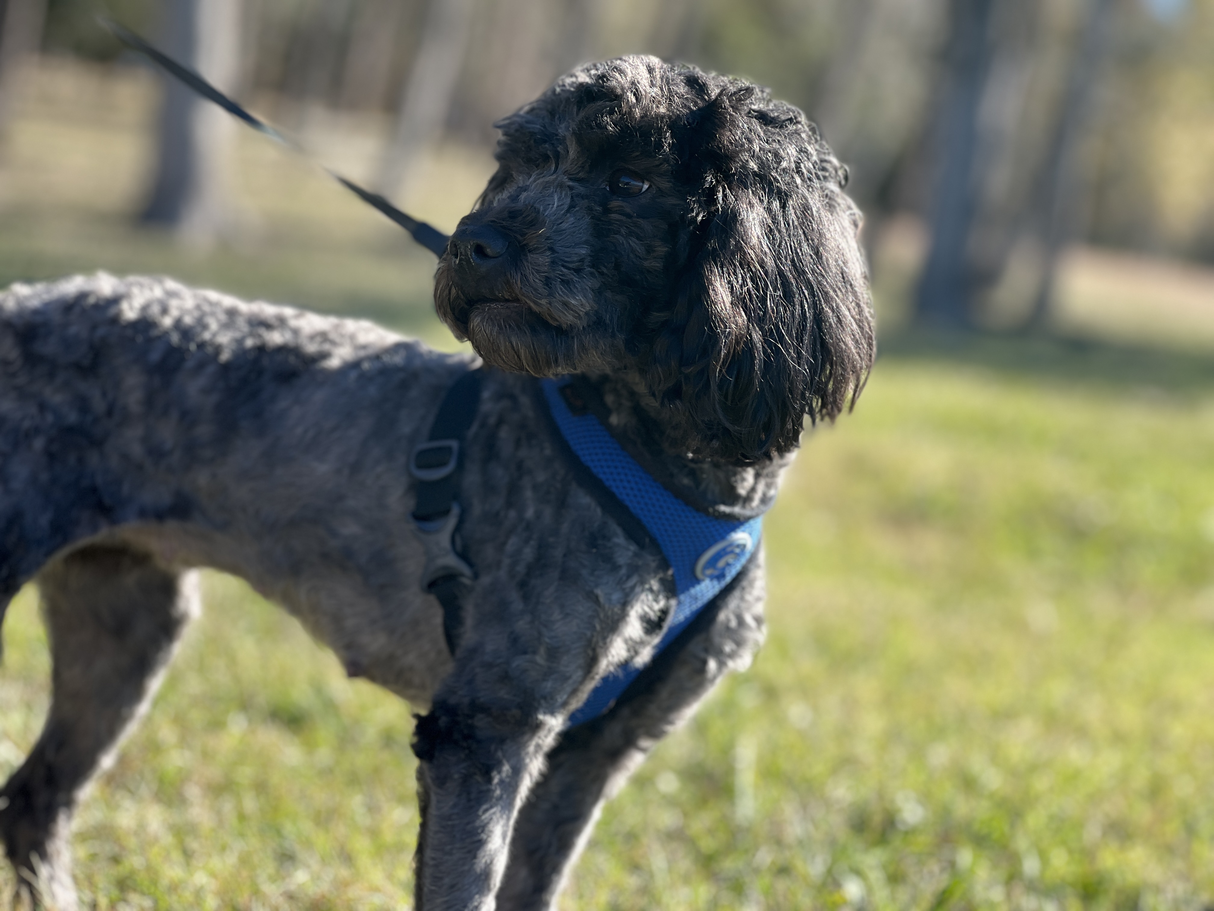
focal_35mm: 77
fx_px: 2700
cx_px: 607
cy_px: 456
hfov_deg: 25.3
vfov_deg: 19.1
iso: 25
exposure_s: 1/185
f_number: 2.8
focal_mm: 9
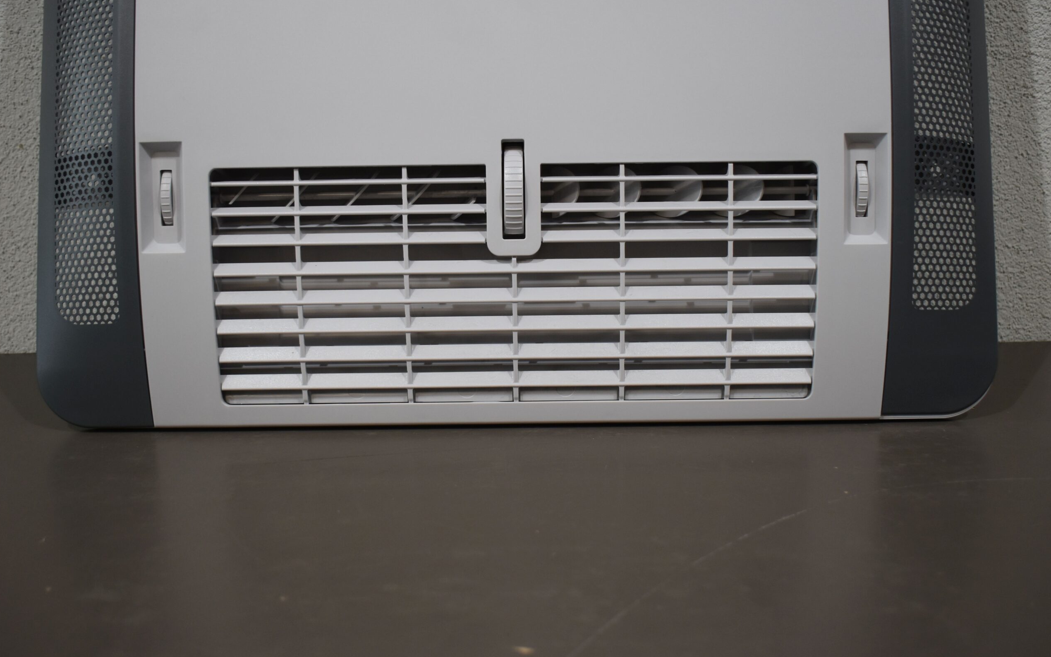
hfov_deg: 50.9
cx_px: 524
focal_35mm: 39
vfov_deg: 33.2
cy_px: 311
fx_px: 1103
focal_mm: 25
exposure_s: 1/250
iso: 560
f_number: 4
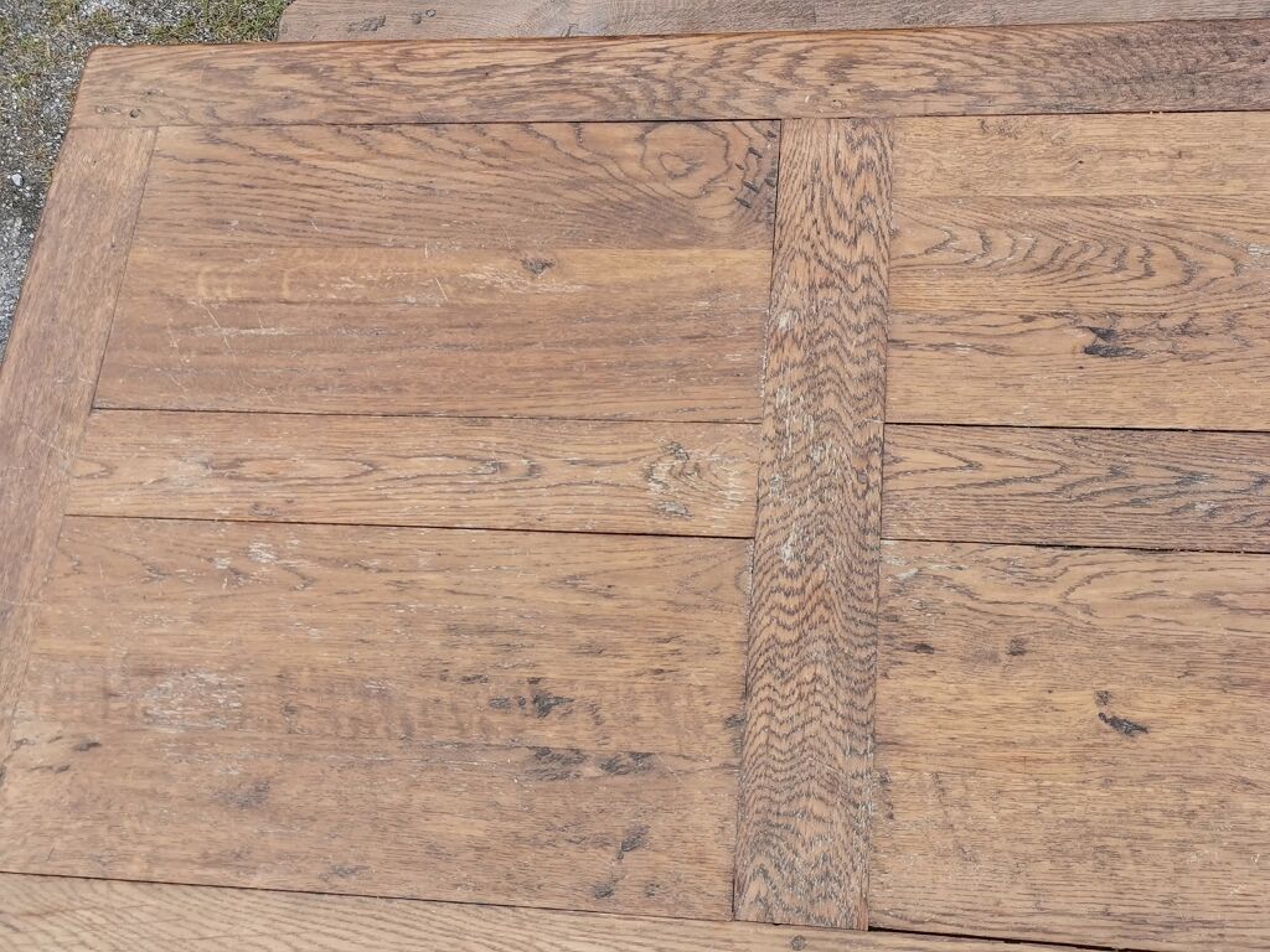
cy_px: 476
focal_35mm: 42
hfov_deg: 44.8
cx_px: 635
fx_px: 1541
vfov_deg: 34.3
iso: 50
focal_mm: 5.58
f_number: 1.8
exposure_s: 1/697
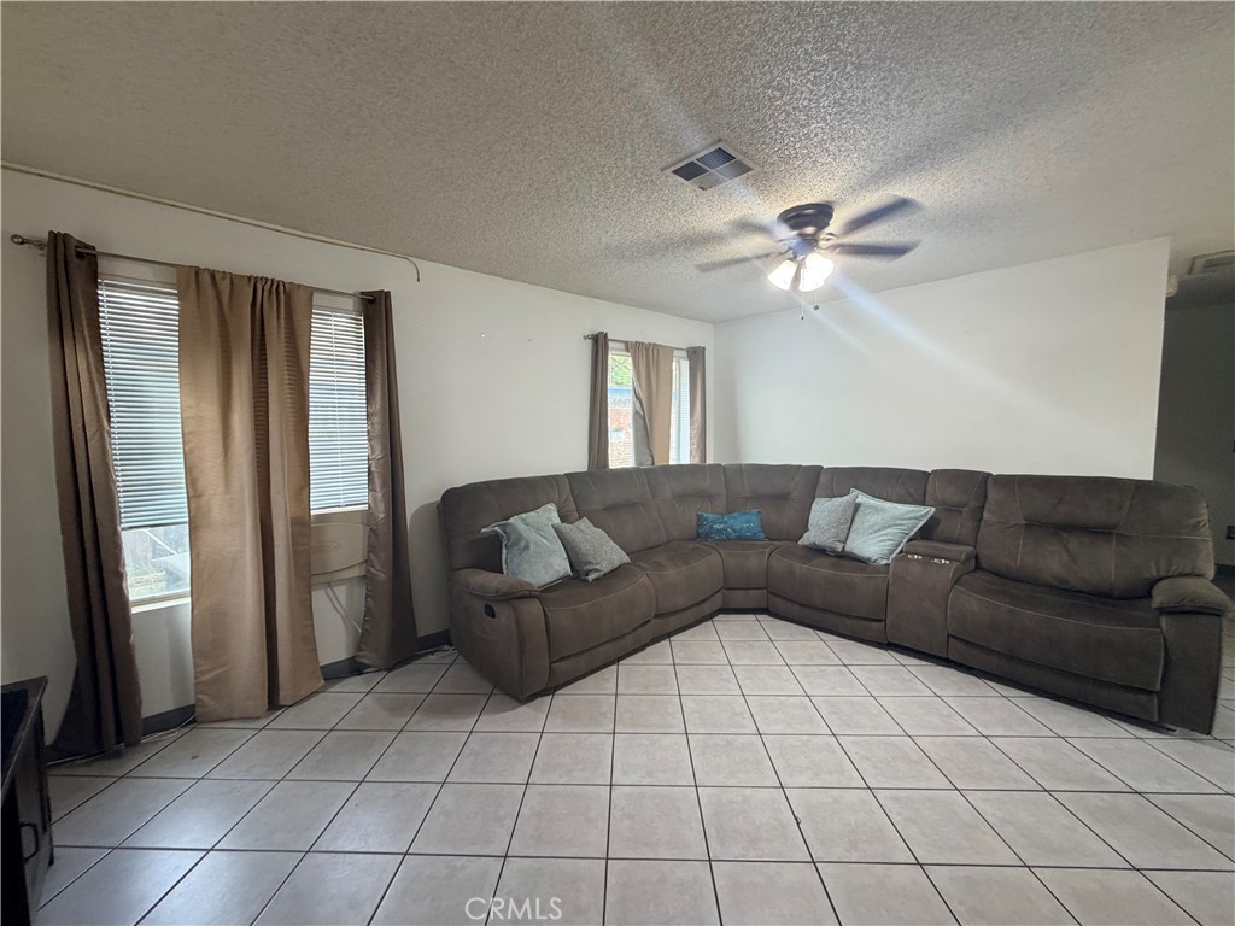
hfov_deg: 102.1
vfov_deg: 85.7
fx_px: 499
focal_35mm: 14
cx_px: 618
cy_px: 463
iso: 200
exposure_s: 1/60
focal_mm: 2.22
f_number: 2.2
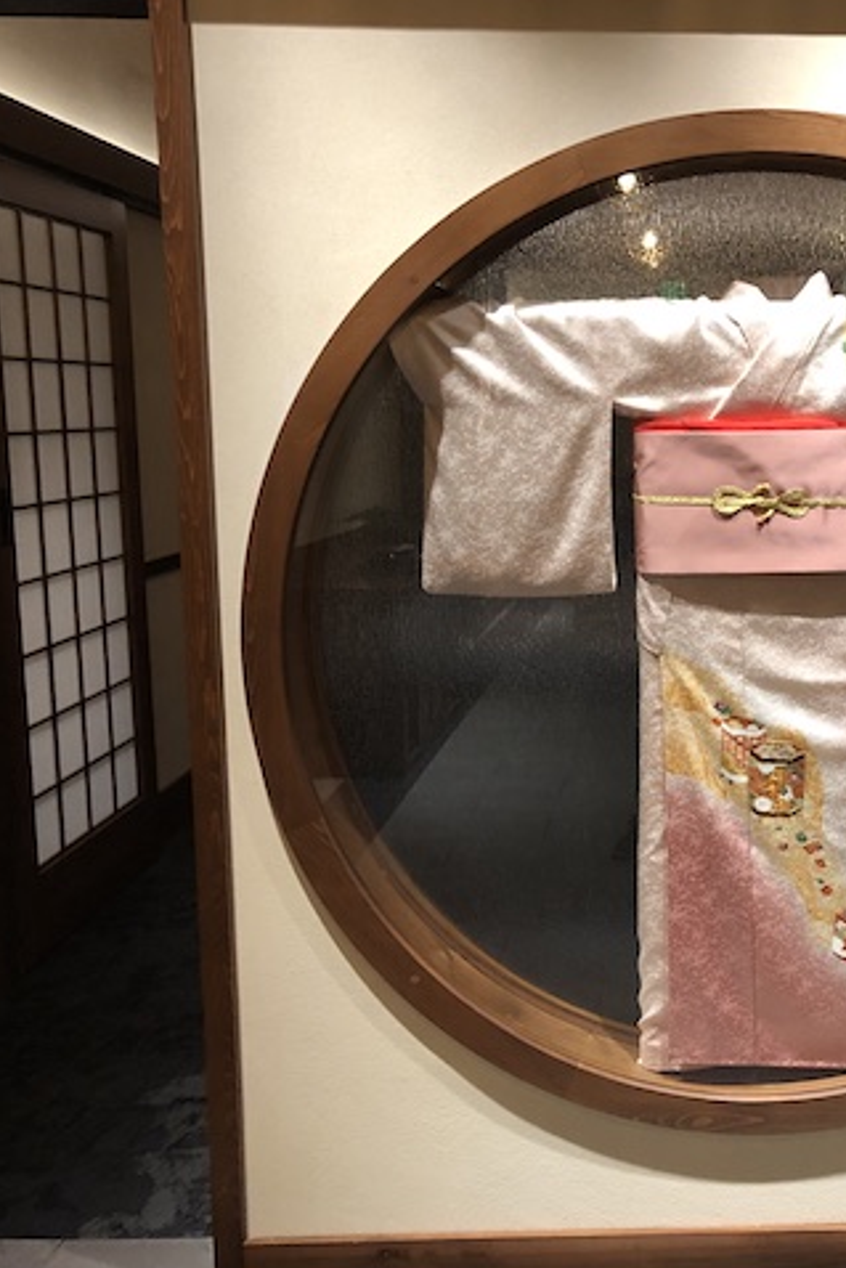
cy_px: 634
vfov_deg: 49.5
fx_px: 1374
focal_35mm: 39
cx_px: 774
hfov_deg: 32.4
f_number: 1.8
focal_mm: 4
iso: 50
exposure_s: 1/15
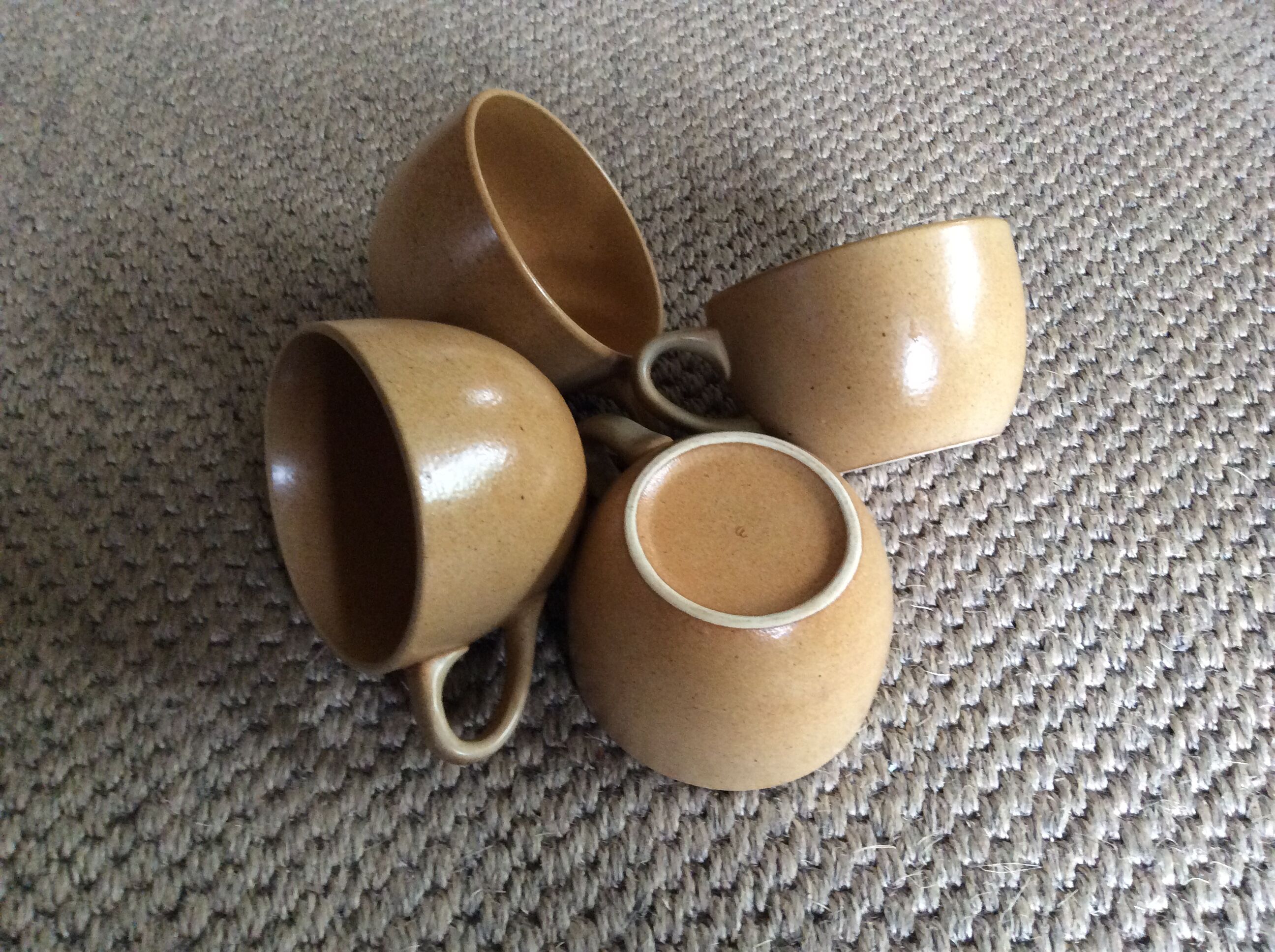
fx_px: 1177
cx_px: 638
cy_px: 476
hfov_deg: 56.9
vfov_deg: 44.1
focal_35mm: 32
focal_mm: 3.3
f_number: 2.4
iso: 250
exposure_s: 1/25
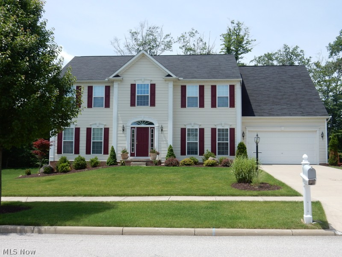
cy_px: 128
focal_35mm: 36
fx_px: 356
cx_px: 171
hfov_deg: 51.4
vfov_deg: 39.7
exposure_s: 1/1000
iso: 125
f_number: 4
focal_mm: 6.4
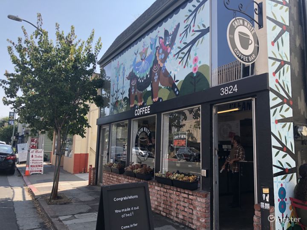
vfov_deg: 49.7
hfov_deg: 63.4
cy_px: 115
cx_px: 154
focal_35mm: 28
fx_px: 248
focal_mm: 4
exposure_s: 1/623
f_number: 1.8
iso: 20
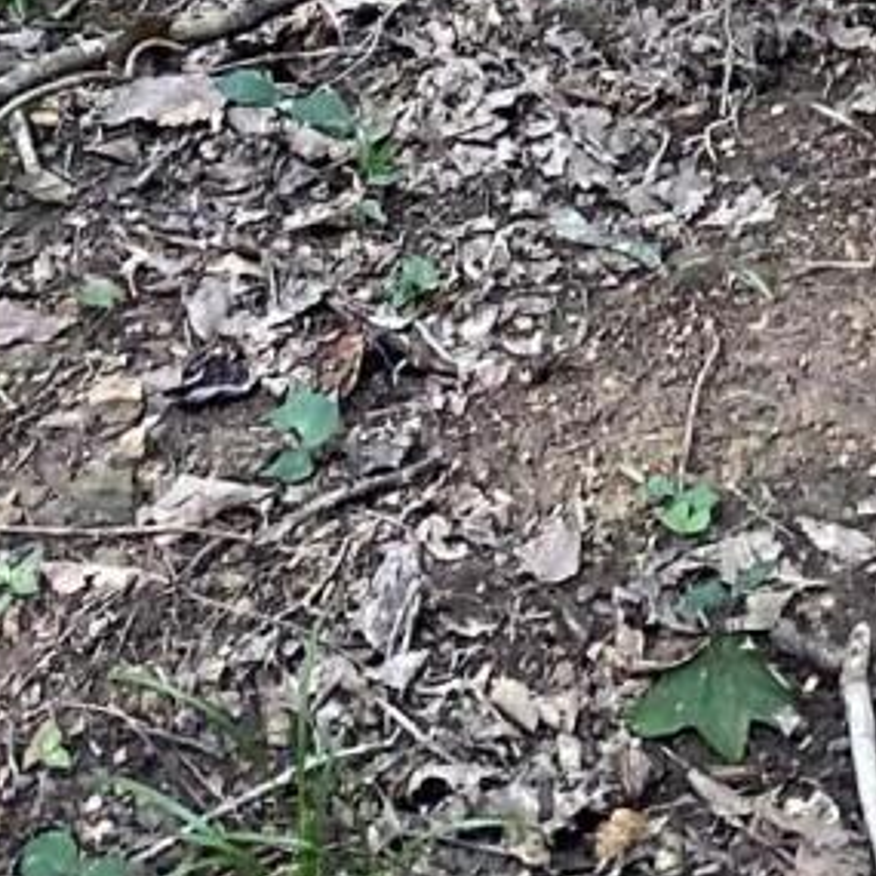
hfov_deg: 10.2
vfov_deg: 9.3
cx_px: 1626
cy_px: -1491
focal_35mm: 161
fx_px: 4610
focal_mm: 4.25
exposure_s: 1/87
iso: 125
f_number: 1.8
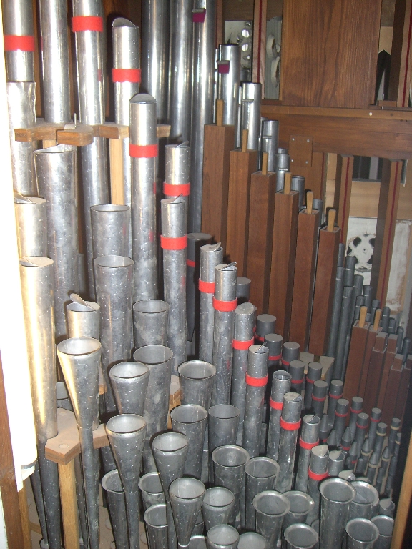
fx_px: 603
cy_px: 274
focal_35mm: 38
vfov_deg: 49.0
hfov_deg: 37.7
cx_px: 206
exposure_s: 1/60
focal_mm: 6.2
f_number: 2.7
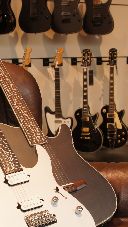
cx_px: 19
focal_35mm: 73
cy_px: 147
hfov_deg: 16.4
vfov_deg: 28.8
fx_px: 441
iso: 100
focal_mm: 30
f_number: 6.3
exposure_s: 1/10
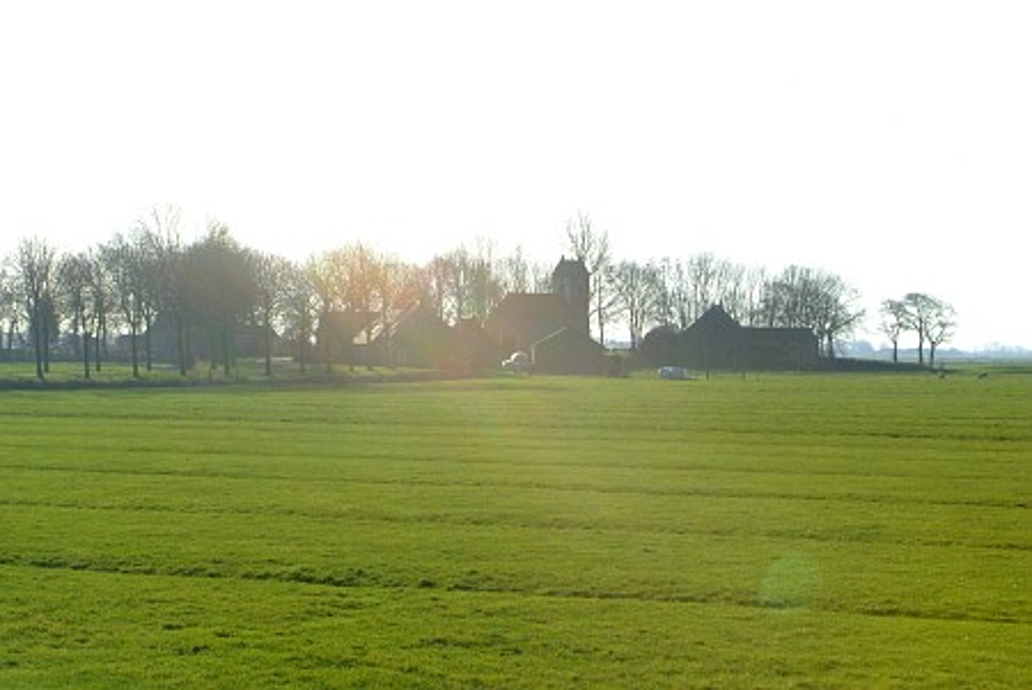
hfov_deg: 23.4
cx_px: 516
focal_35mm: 87
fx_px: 2496
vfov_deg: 15.7
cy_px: 345
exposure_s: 1/350
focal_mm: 58
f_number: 13
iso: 400
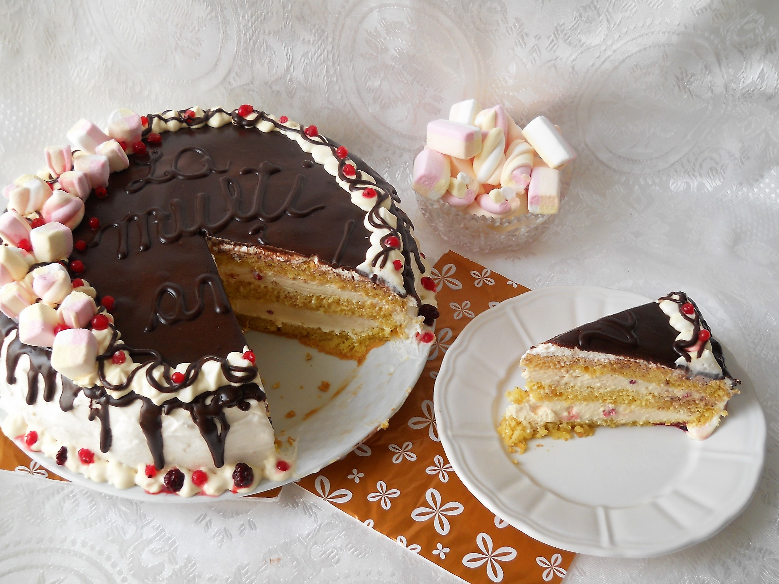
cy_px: 292
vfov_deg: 35.1
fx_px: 923
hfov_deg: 45.8
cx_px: 390
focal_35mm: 41
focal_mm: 6.72
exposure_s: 1/80
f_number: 3.1
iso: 80
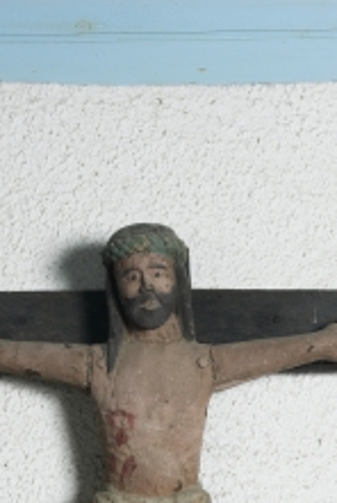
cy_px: 578
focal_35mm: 156
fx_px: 2186
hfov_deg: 8.8
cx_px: 142
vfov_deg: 12.9
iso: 100
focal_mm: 45
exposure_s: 1/60
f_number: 16
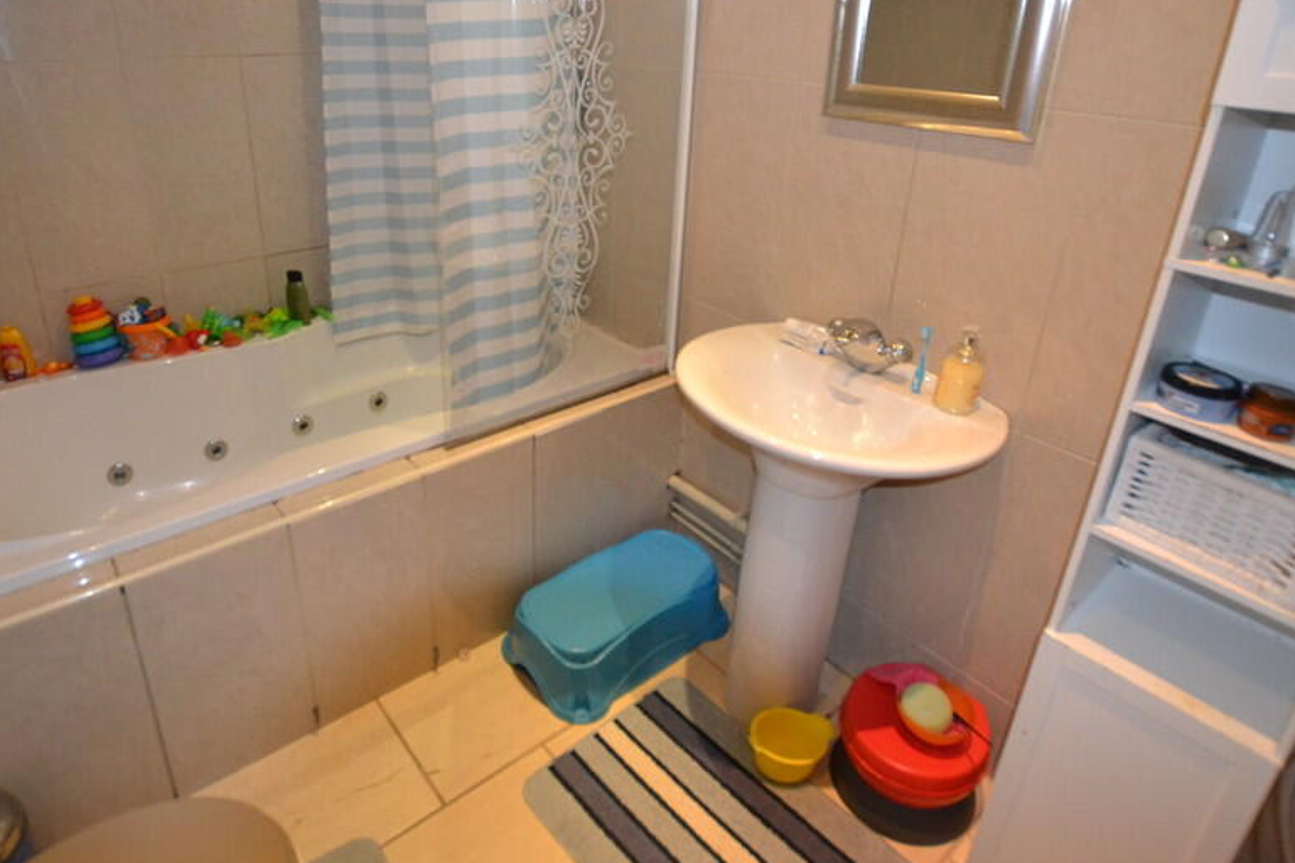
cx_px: 575
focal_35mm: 20
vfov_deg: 60.9
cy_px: 309
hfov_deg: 83.7
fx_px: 719
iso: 2000
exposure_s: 1/60
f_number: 3.5
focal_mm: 10
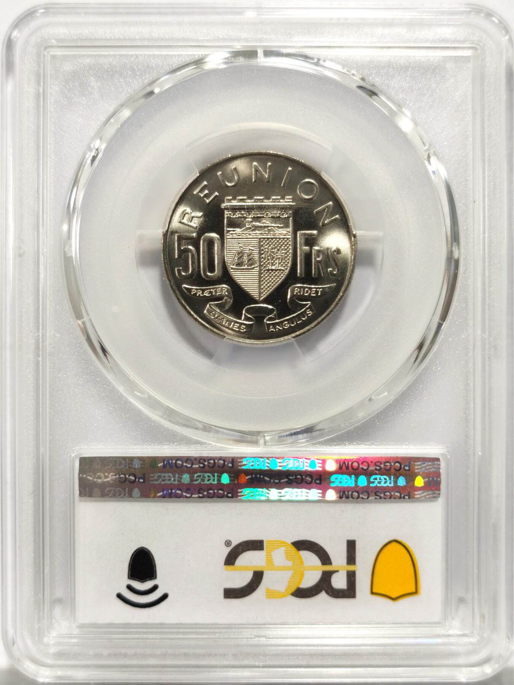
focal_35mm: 54
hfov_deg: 27.0
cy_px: 342
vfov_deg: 35.5
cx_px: 257
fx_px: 1069
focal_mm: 5.56
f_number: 16
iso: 100
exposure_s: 1/100
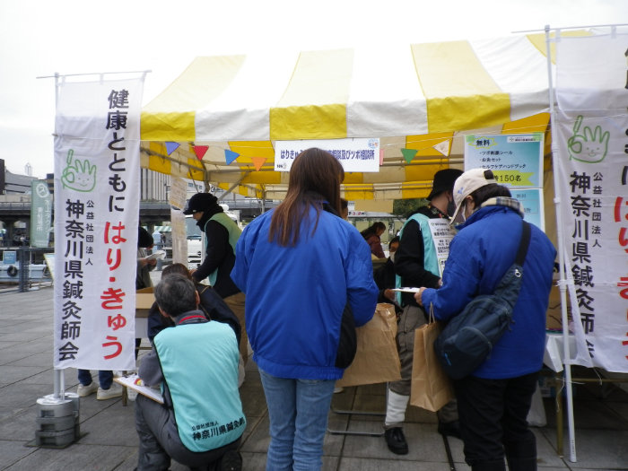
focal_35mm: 35
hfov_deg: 52.6
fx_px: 635
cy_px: 236
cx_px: 314
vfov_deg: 40.7
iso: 80
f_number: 3.9
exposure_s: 1/80
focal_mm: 6.4
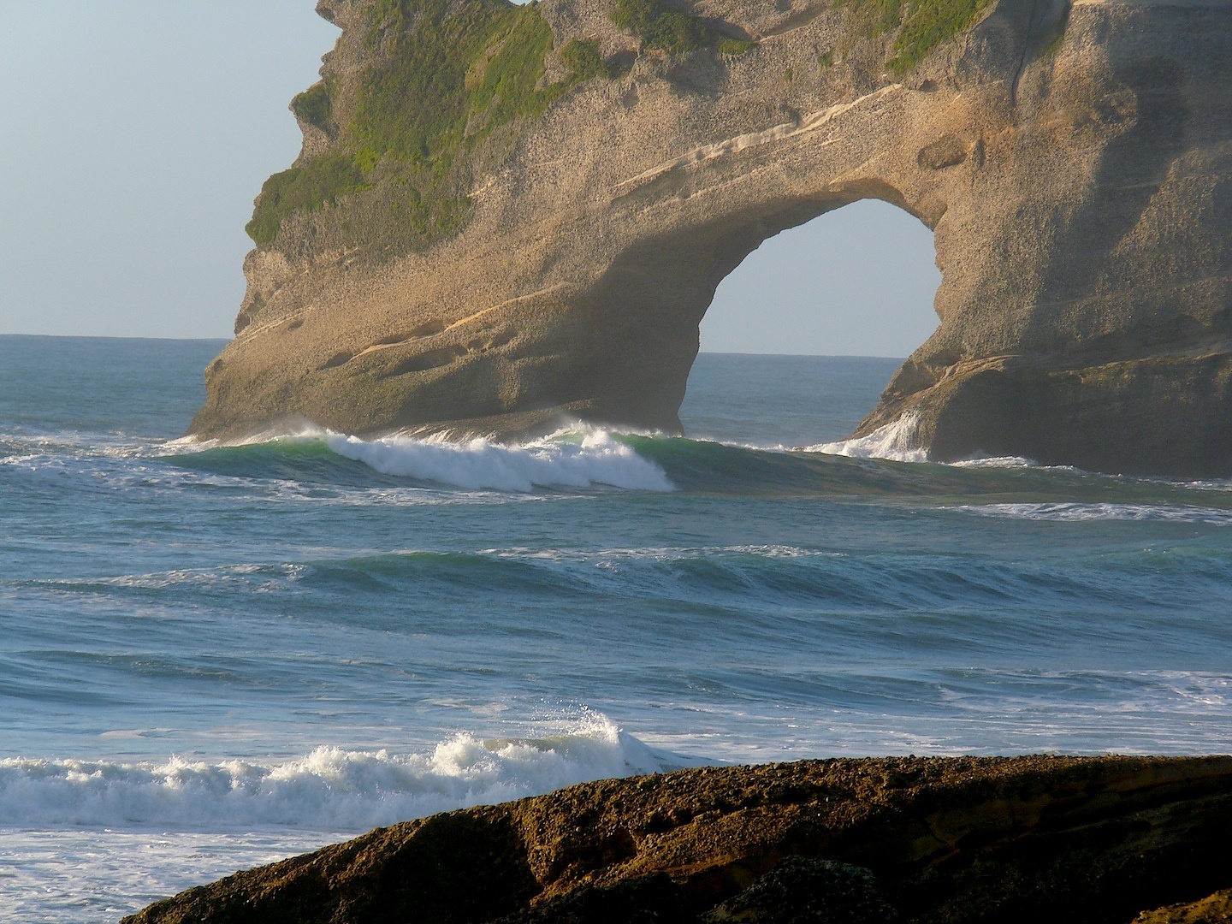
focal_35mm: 290
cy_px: 462
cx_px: 616
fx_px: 10321
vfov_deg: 5.1
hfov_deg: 6.8
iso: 100
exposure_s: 1/320
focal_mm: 51.5
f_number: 5.6
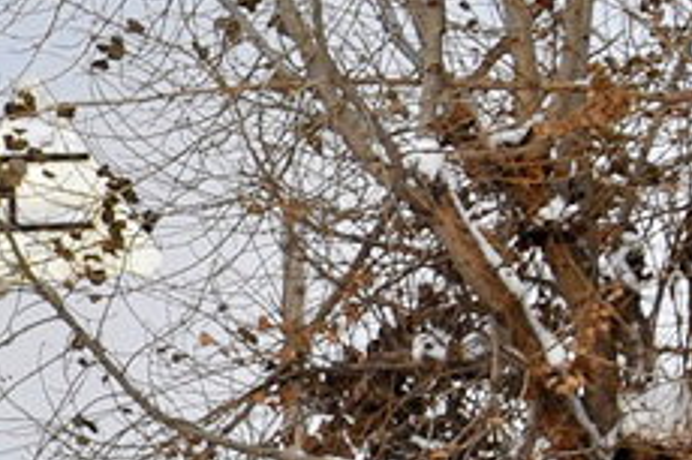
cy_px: 804
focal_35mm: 822
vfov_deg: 1.7
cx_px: -653
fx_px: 15781
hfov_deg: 2.5
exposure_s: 1/400
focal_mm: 105
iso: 200
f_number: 7.1
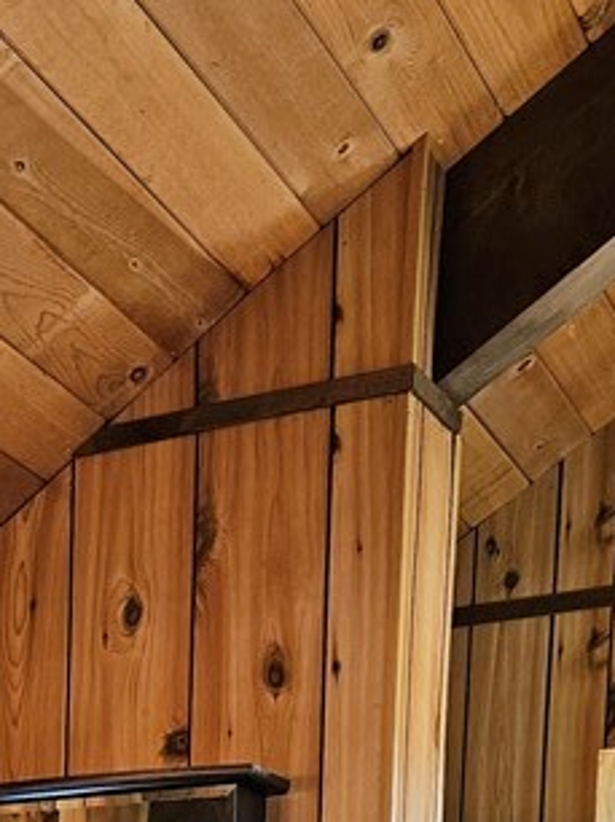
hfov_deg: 18.9
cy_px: 1263
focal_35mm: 77
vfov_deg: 21.1
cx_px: 105
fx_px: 1827
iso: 320
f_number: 1.8
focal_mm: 5.4
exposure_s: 1/120
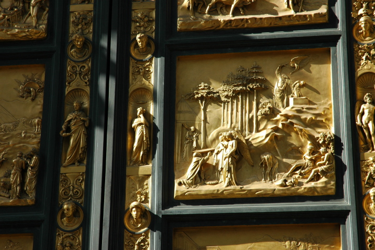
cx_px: 188
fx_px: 1094
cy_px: 125
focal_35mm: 105
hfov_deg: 19.5
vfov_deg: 13.0
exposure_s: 1/125
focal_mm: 70
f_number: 9
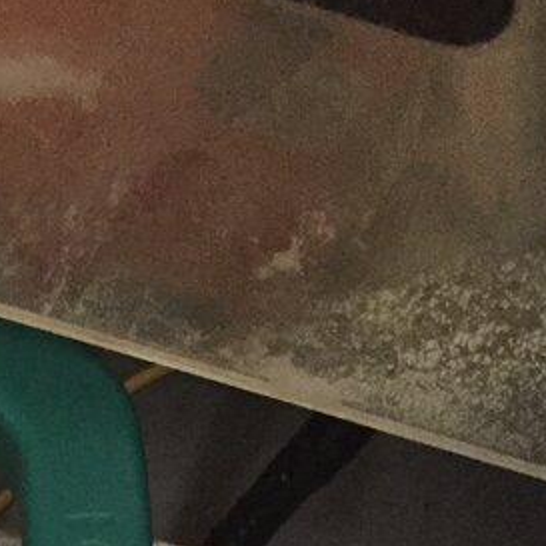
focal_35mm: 100
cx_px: -170
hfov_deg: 16.4
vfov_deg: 15.7
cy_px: 867
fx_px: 1785
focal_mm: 4.15
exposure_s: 1/17
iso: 800
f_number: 2.2
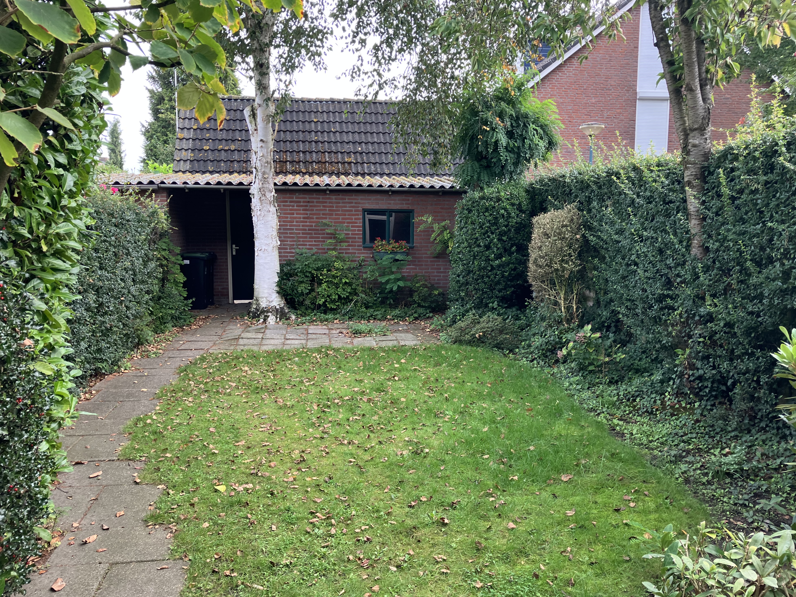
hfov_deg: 61.6
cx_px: 411
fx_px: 667
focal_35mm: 29
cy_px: 301
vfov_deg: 48.2
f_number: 1.8
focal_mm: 3.99
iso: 40
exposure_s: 1/134
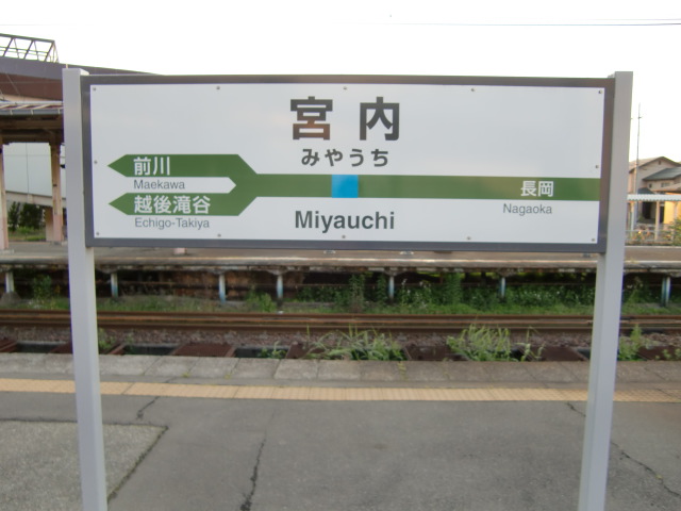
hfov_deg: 63.4
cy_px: 256
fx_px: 551
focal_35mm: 28
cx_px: 340
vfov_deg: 49.7
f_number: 2.6
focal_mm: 4.9
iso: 64
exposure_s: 1/80
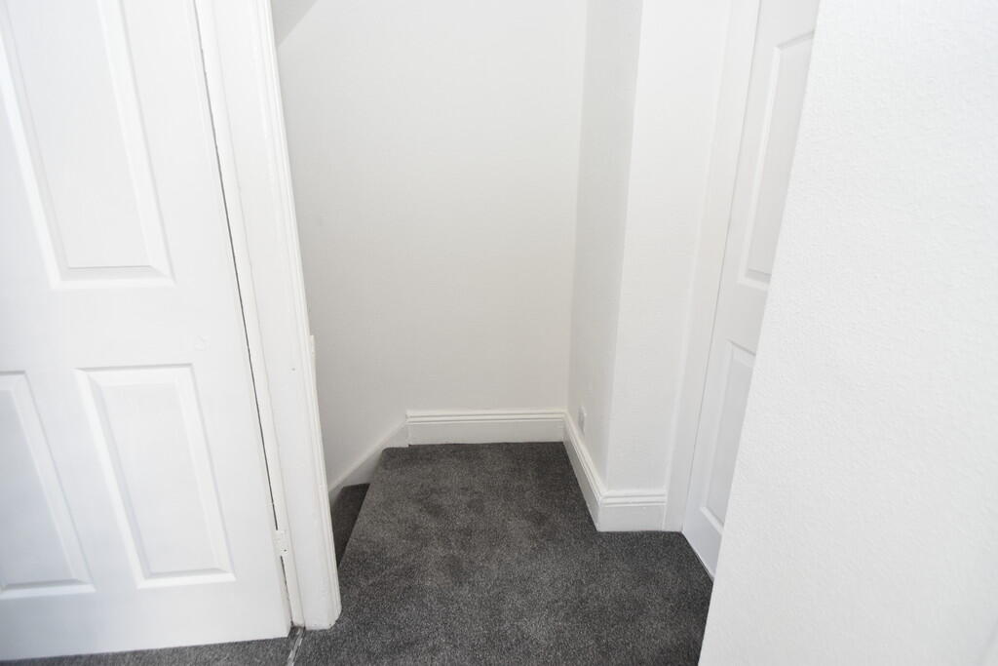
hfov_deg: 95.0
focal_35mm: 16
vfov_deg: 72.1
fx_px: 457
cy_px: 333
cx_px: 499
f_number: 5
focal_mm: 11
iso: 800
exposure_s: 1/100
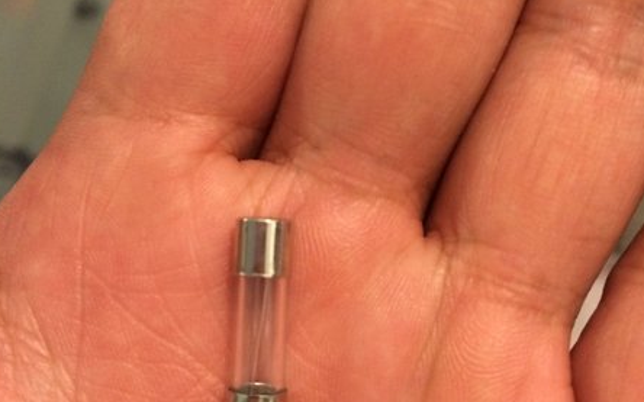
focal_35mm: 43
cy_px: 199
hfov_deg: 46.2
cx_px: 319
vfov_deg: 29.8
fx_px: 754
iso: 400
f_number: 2.2
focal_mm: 4.12
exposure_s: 1/15
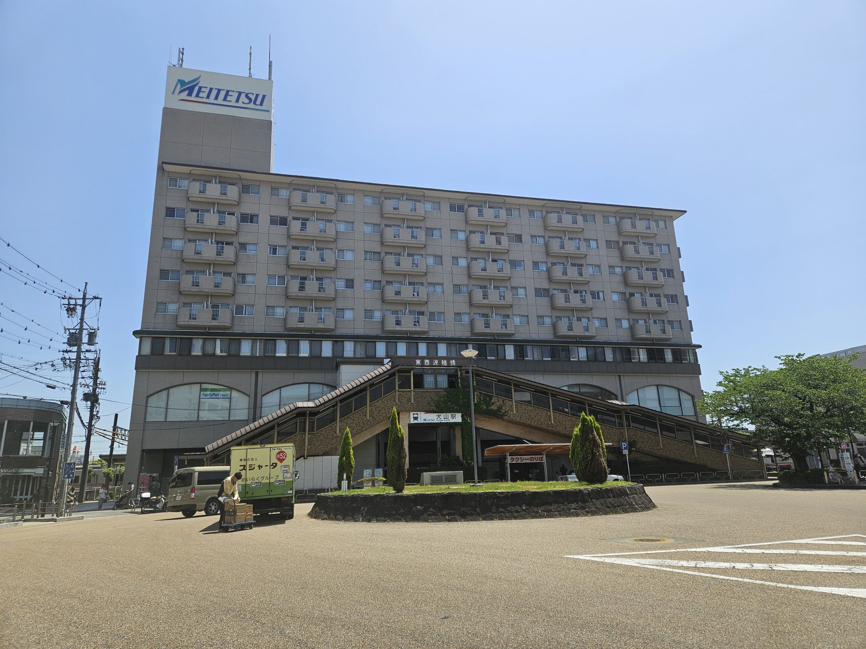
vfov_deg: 58.9
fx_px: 575
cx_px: 433
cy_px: 324
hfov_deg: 73.9
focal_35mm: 23
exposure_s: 1/2579
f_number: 1.8
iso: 25
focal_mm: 5.4
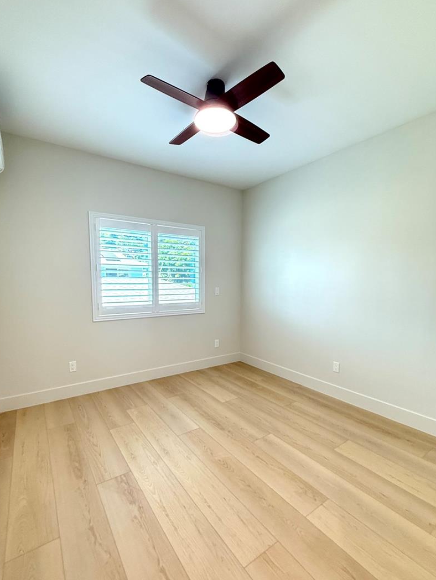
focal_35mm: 16
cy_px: 310
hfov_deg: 78.1
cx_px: 206
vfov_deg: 94.3
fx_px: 269
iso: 250
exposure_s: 1/120
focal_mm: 2.22
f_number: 2.2
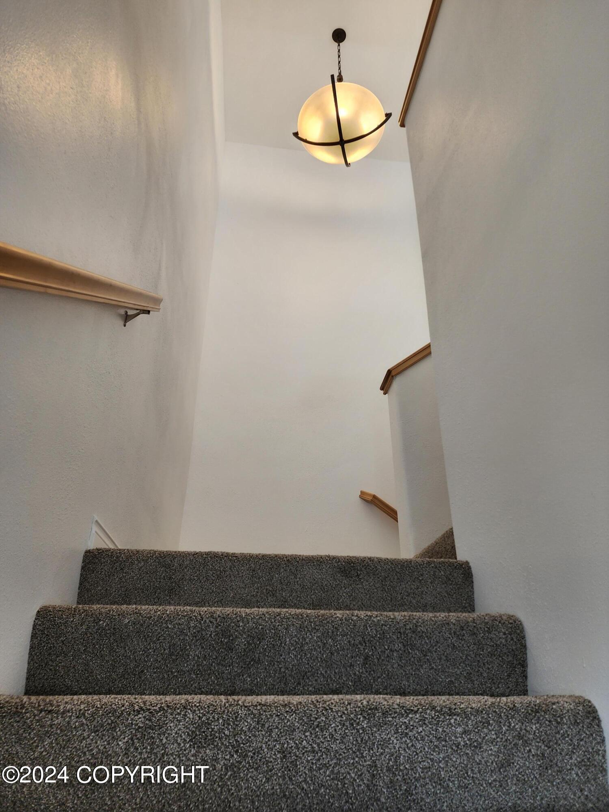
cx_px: 304
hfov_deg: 58.9
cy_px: 406
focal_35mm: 23
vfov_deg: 73.9
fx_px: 540
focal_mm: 6.4
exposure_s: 1/120
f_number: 1.8
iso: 80
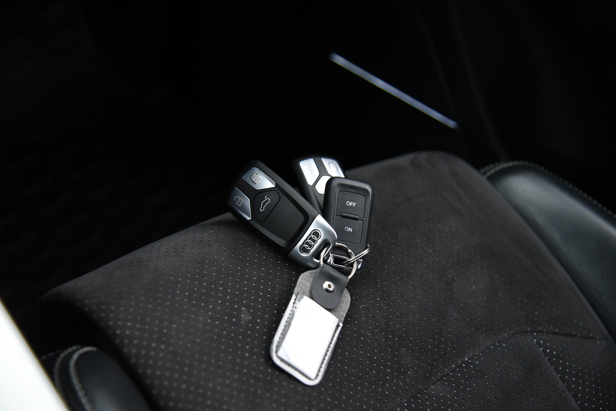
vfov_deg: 26.0
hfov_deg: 38.2
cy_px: 206
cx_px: 308
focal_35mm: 52
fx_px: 890
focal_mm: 52
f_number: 4
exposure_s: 1/15
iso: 4000
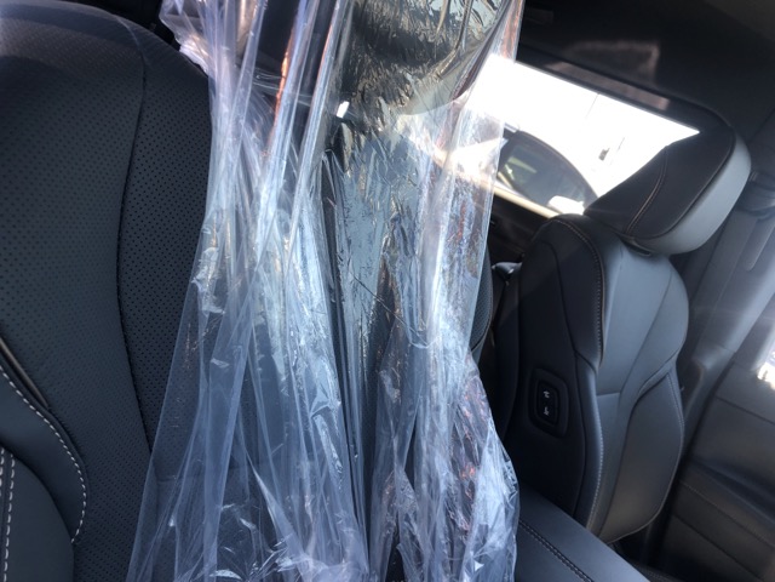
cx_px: 388
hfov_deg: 63.4
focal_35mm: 28
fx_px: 627
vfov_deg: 49.7
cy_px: 291
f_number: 1.8
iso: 25
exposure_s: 1/60
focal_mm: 3.99
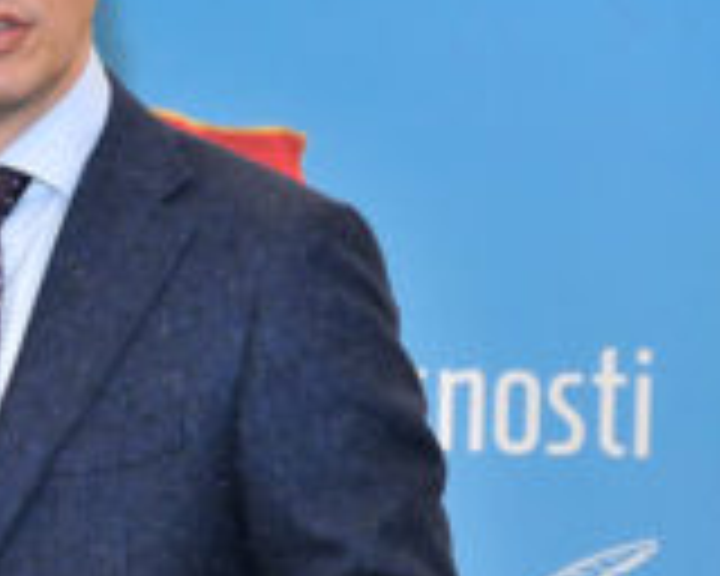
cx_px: 27
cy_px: 405
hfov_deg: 5.9
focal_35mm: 329
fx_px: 7021
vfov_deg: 4.7
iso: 1250
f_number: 5.6
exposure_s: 1/200
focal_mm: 75
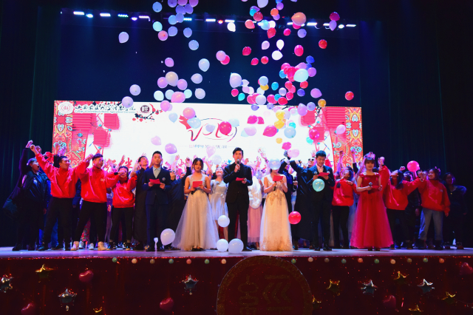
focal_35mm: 39
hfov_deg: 49.6
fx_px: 512
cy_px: 158
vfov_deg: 34.2
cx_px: 236
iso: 3200
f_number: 4
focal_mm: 26
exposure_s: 1/160
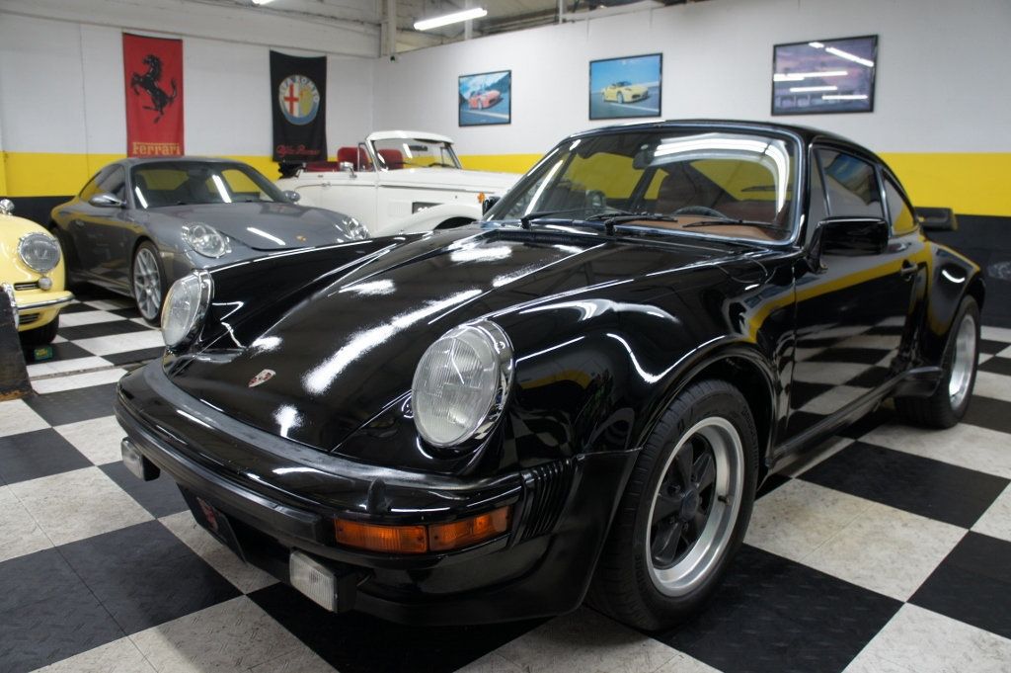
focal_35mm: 27
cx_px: 506
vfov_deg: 47.9
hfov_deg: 67.4
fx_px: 758
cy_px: 336
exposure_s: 1/30
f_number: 3.5
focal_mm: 18
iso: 250
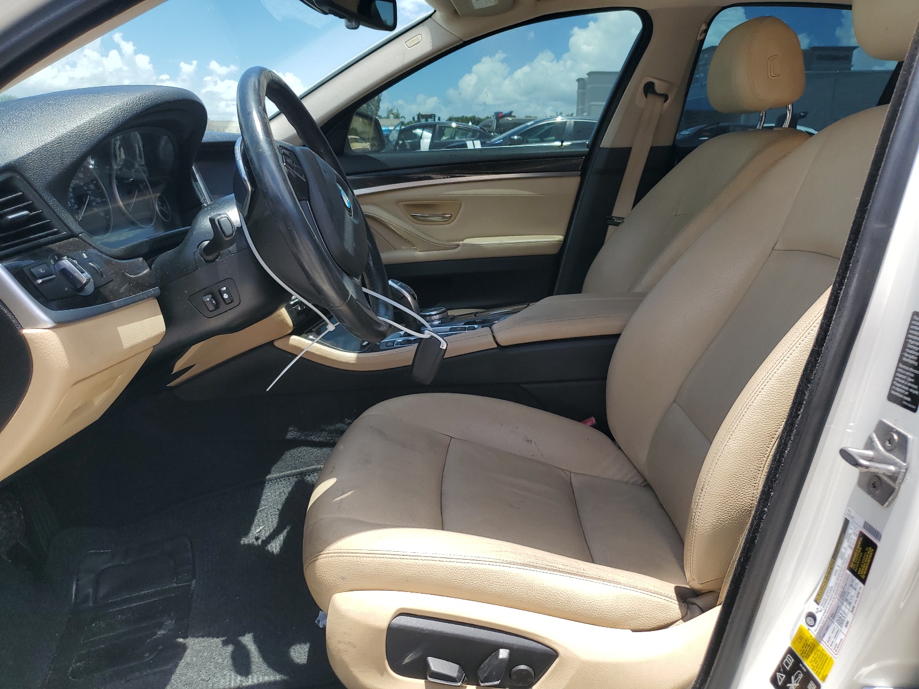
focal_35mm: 26
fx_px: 690
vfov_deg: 53.1
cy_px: 344
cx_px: 460
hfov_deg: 67.3
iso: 50
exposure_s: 1/1429
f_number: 1.5
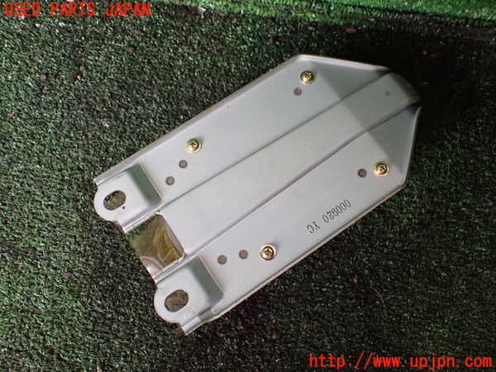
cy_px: 186
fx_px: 430
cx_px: 248
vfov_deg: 46.8
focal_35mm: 30
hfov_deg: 60.0
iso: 800
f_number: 2.3
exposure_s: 1/60
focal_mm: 5.4
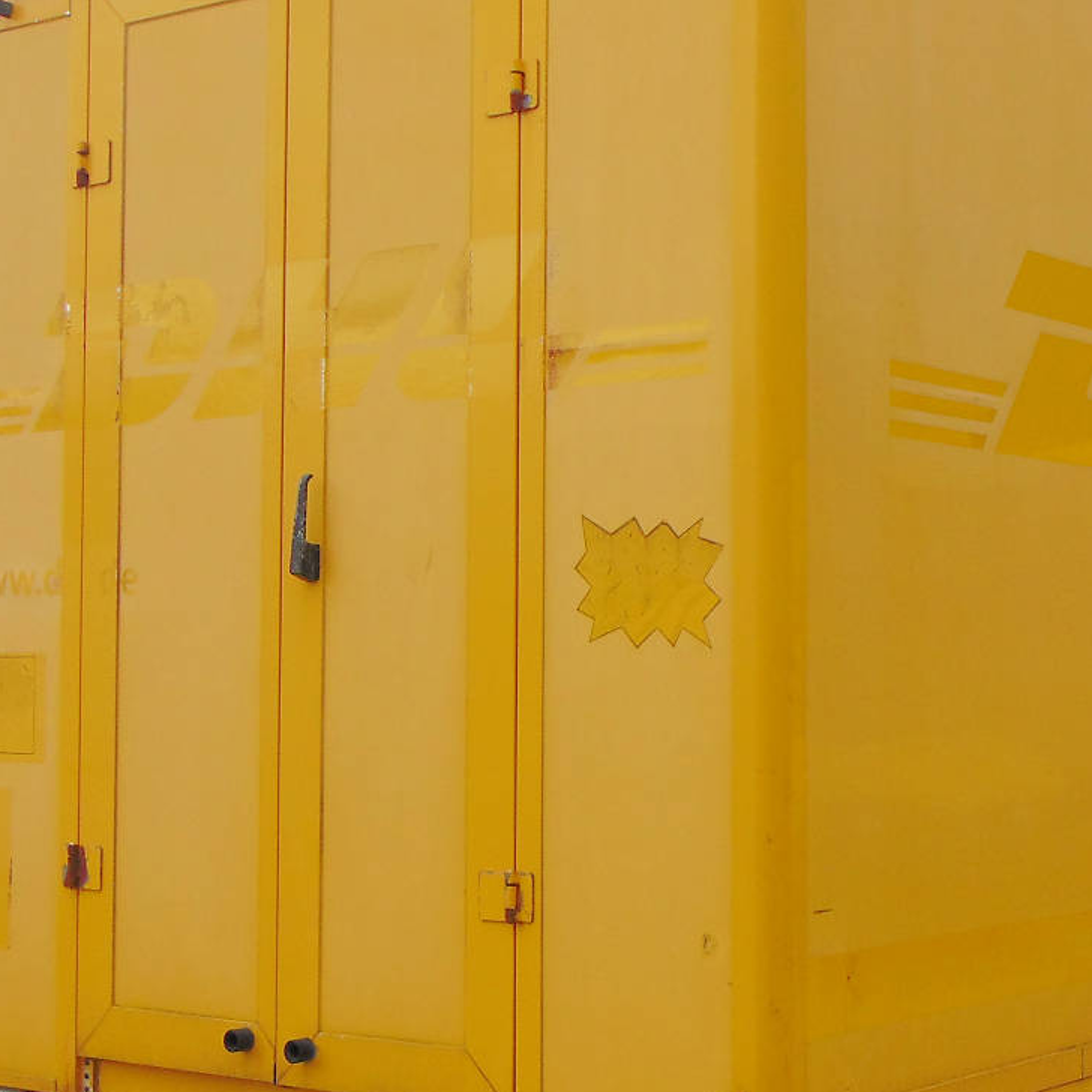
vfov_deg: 25.3
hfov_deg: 25.1
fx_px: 2427
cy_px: 610
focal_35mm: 68
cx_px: 788
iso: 80
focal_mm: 6.3
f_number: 3.2
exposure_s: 1/800
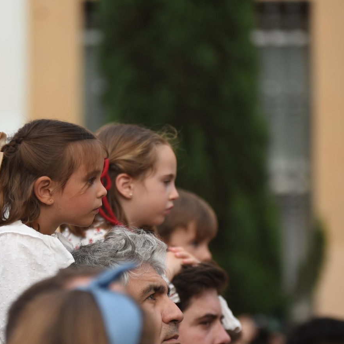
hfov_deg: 7.5
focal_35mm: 233
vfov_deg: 7.5
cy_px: 185
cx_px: 137
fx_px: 2620
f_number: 2.8
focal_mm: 150
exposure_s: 1/640
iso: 200
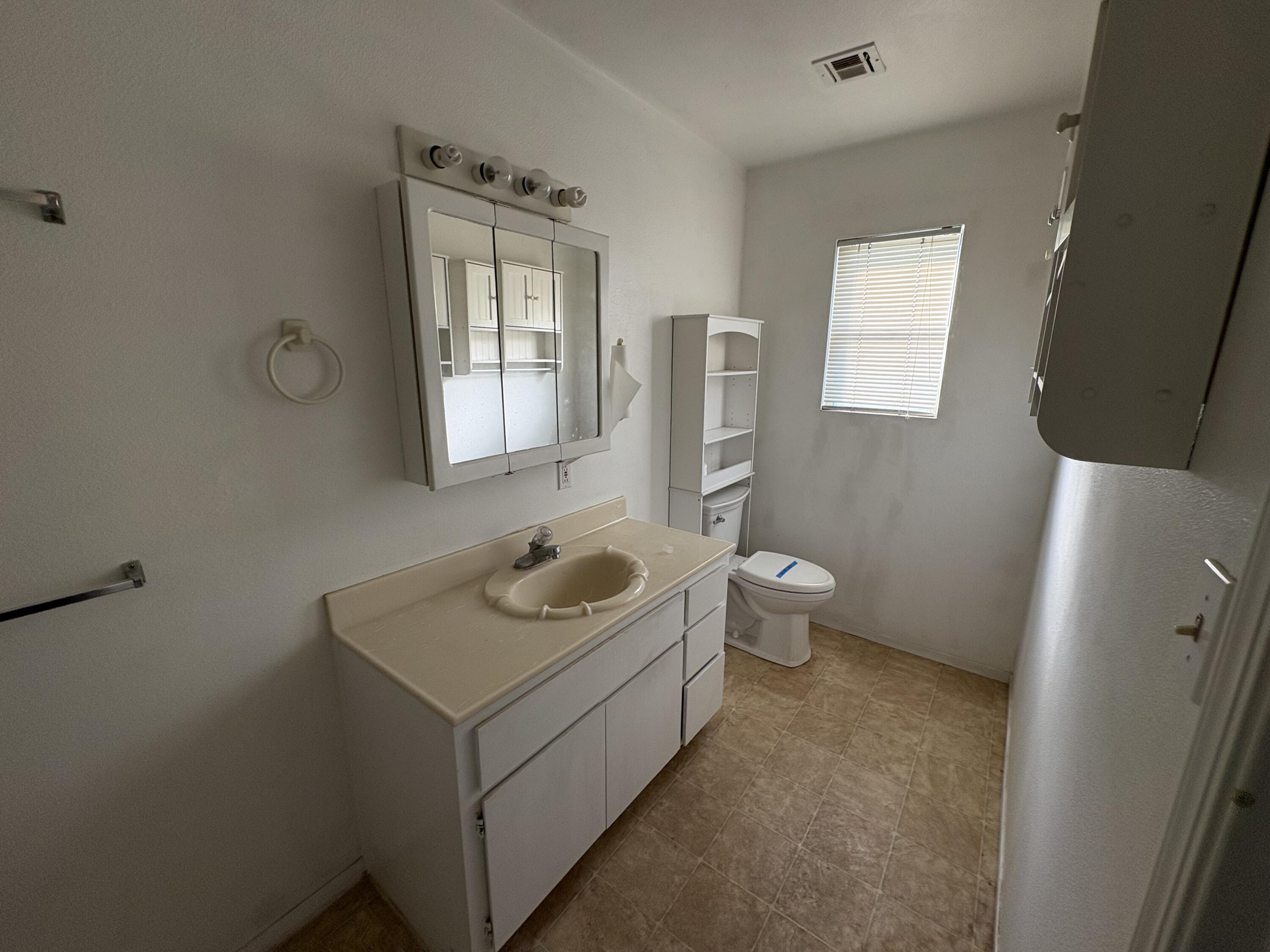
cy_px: 476
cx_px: 635
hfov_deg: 102.1
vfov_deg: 85.7
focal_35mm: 14
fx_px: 514
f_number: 2.2
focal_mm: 2.22
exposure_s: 1/133
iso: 100
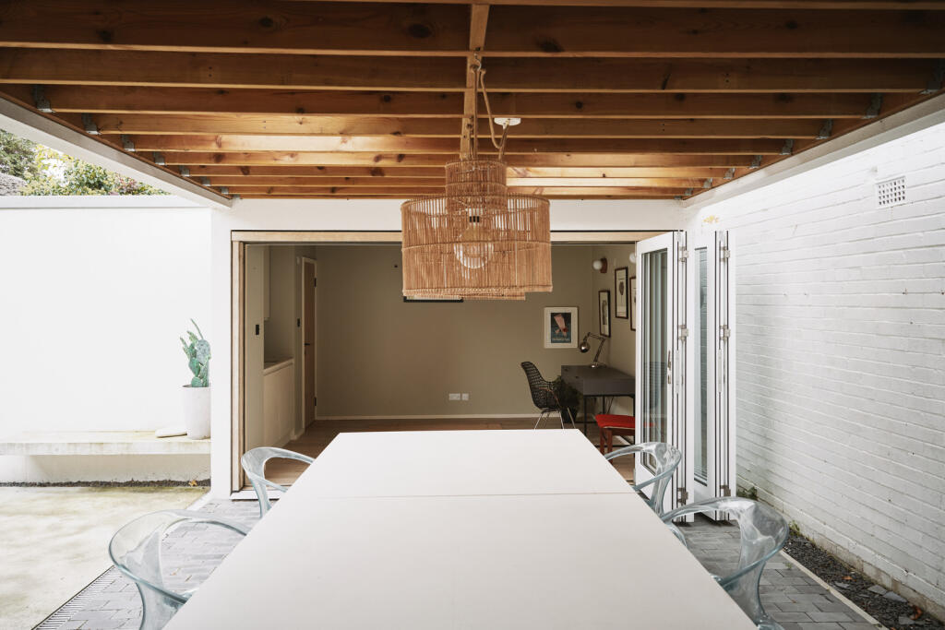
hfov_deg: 73.7
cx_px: 472
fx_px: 630
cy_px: 315
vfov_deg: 53.1
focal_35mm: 24
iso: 320
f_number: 5.6
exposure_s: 1/80
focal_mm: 24
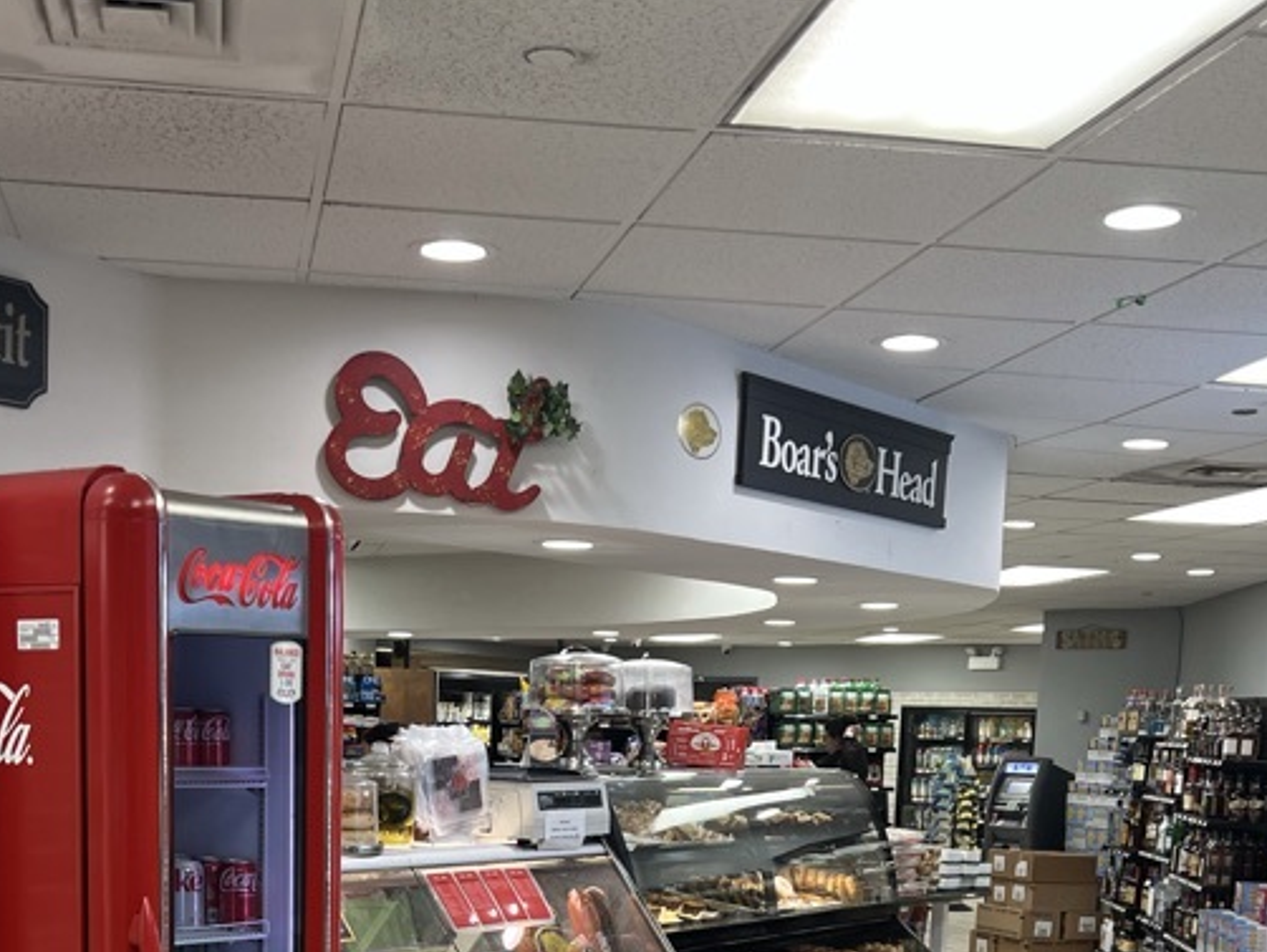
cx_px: 492
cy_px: 955
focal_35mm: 53
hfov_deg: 36.0
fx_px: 1941
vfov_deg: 26.1
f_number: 1.5
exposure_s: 1/120
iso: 80
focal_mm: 5.7
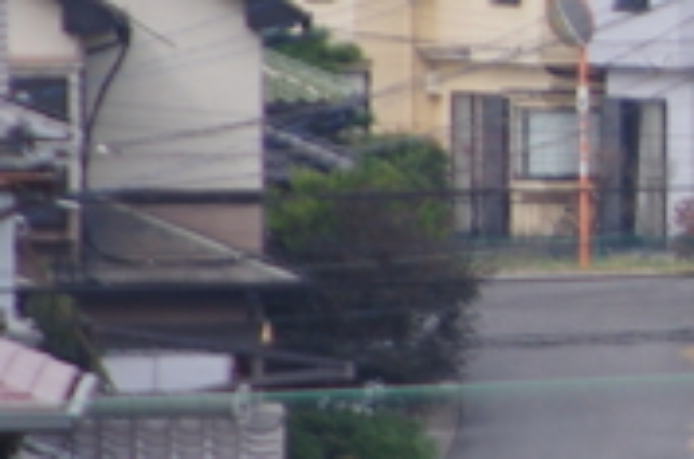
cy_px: 122
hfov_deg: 0.8
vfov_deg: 0.5
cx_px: 1223
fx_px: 50180
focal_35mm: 2610
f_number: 5.8
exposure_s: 1/400
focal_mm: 300
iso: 200
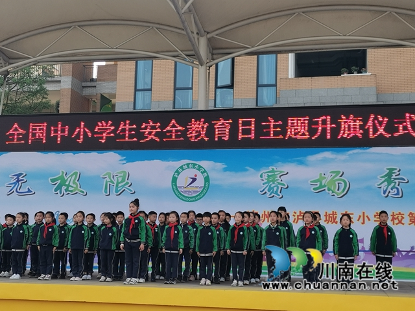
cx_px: 208
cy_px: 156
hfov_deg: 36.8
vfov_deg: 28.0
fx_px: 623
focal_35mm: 52
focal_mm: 4.75
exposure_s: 1/387
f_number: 1.8
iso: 50
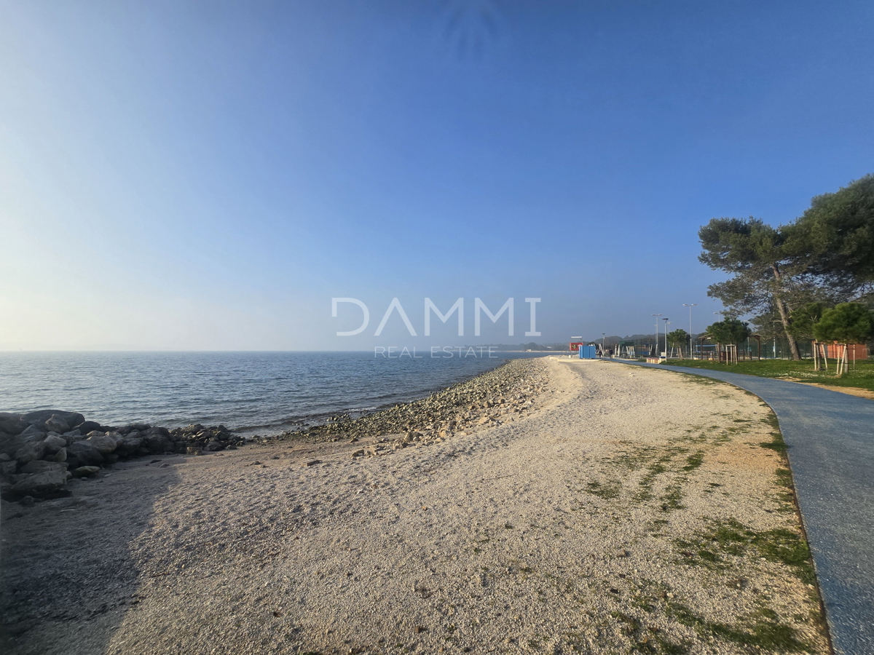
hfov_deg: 106.2
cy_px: 328
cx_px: 437
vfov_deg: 89.9
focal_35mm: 13
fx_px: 328
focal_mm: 2.2
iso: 50
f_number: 2.2
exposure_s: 1/2404
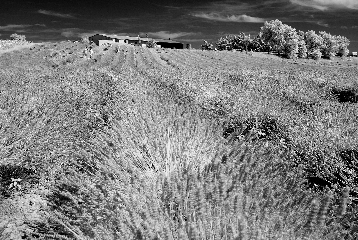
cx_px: 179
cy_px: 120
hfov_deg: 49.5
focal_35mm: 39
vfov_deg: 34.3
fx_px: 388
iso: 200
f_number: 9
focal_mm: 26
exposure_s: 1/250
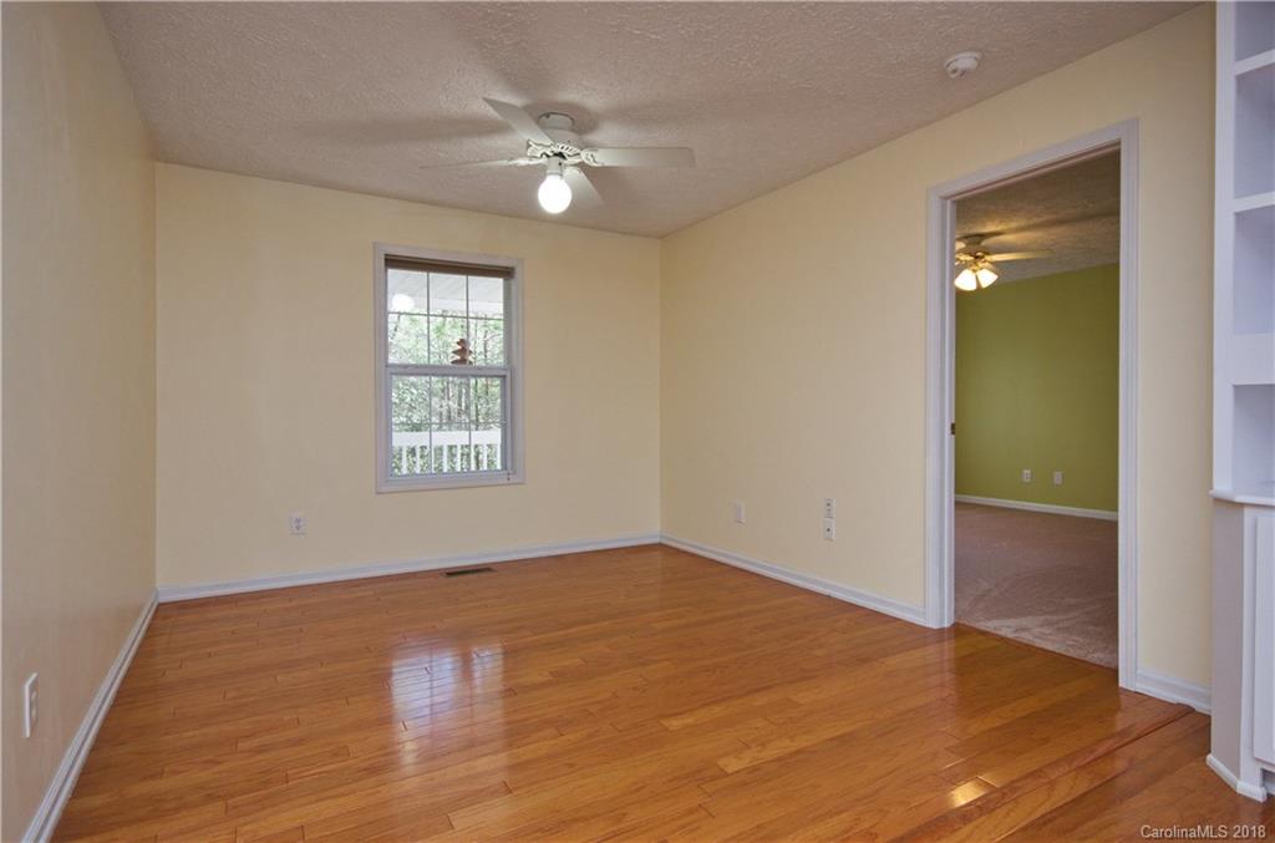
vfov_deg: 62.9
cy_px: 422
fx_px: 689
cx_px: 638
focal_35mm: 20
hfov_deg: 85.6
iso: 400
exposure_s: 1/60
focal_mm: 13
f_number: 7.1
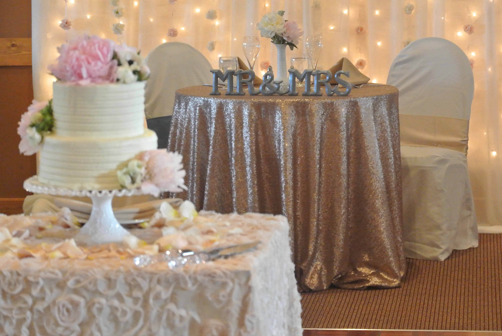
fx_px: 1954
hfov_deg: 14.6
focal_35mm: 140
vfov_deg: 9.8
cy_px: 156
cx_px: 265
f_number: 4
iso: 2000
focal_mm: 42.7
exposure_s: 1/30
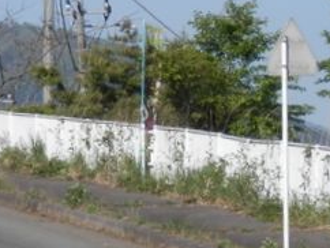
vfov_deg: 2.9
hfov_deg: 3.9
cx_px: 59
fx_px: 4857
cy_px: 177
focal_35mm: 509
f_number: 5.5
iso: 80
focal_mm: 27.5
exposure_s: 1/400
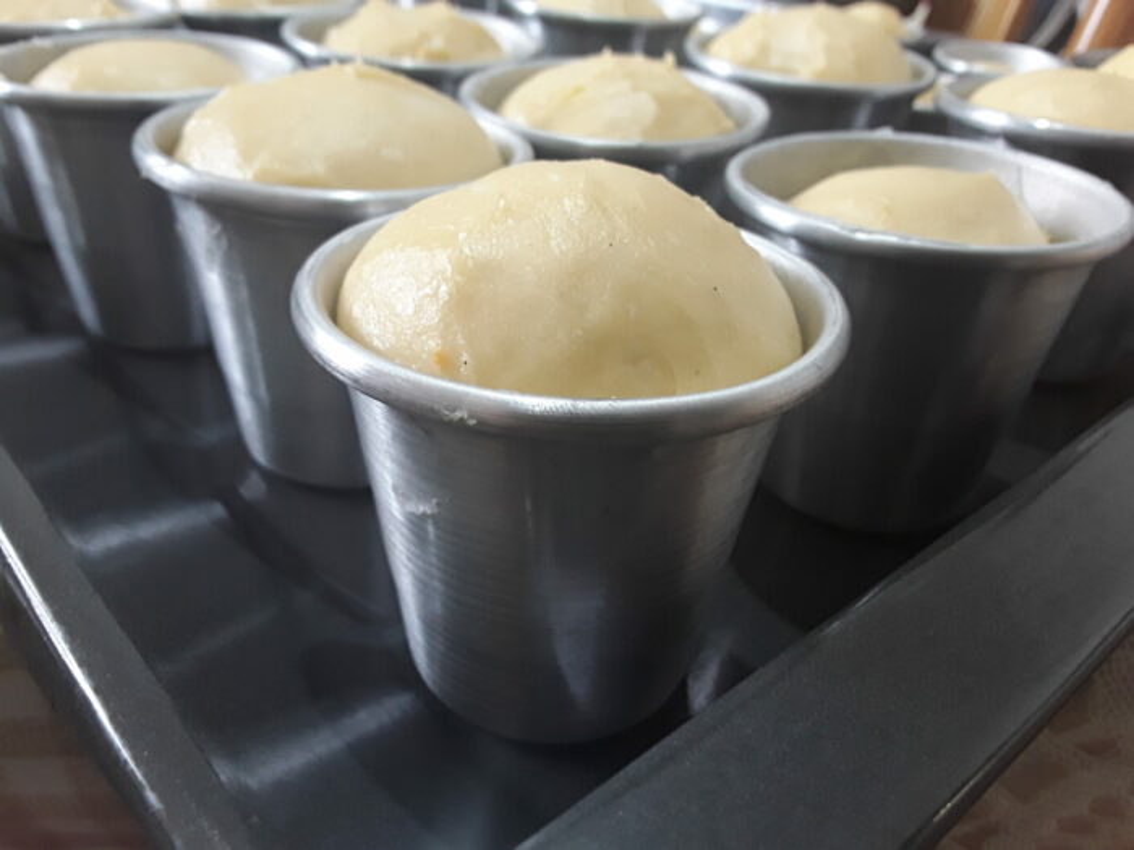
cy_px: 425
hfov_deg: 65.3
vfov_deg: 51.4
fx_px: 885
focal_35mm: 27
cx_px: 567
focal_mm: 2.91
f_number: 1.9
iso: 125
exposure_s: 1/33
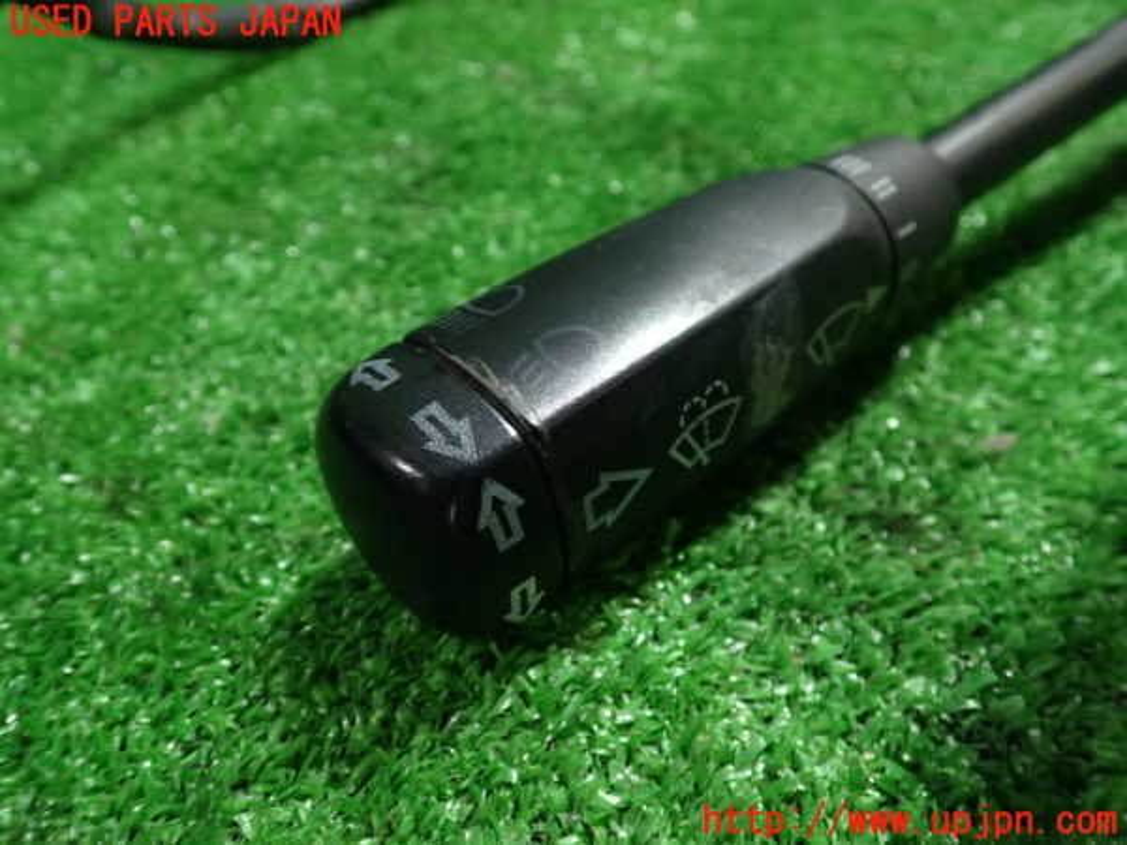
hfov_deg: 60.0
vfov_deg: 46.8
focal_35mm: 30
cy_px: 422
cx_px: 564
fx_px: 977
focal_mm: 5.4
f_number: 2.3
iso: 250
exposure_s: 1/30
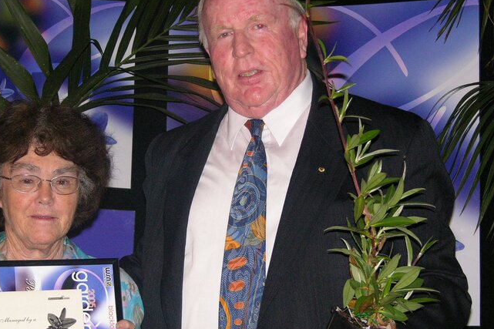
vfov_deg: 10.3
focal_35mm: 133
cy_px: 217
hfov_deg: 15.4
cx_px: 214
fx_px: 1824
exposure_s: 1/120
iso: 200
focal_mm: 21
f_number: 3.5
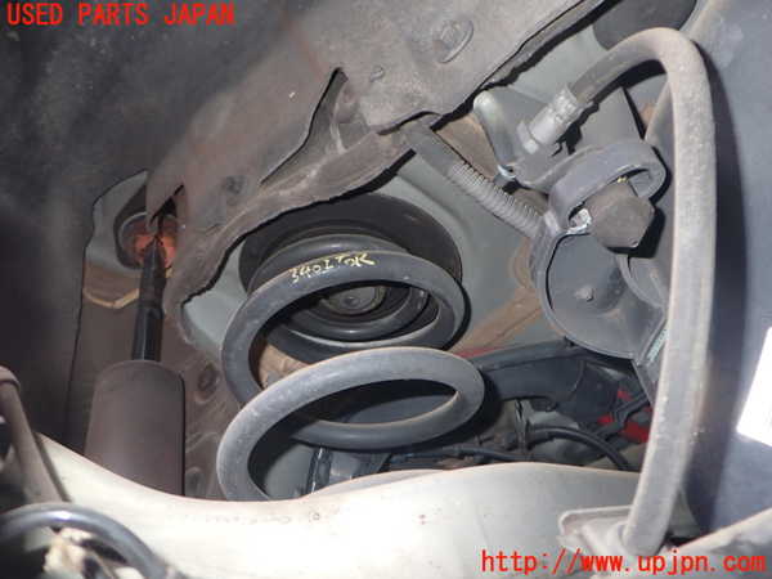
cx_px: 386
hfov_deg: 60.0
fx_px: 669
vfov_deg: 46.8
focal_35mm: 30
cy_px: 290
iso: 200
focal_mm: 5.4
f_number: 2.3
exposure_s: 1/30
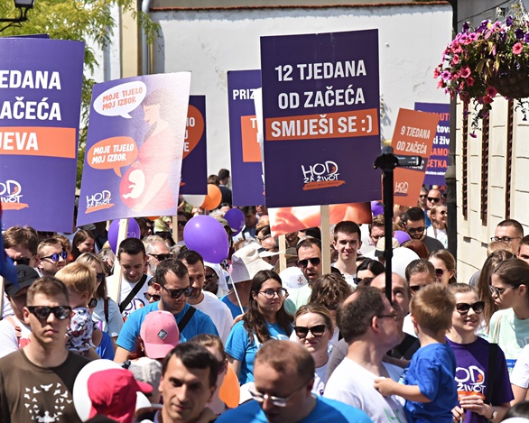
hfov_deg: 5.9
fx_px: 5136
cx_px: 239
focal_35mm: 328
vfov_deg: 4.7
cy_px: 298
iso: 1600
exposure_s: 1/4000
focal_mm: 200
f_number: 9
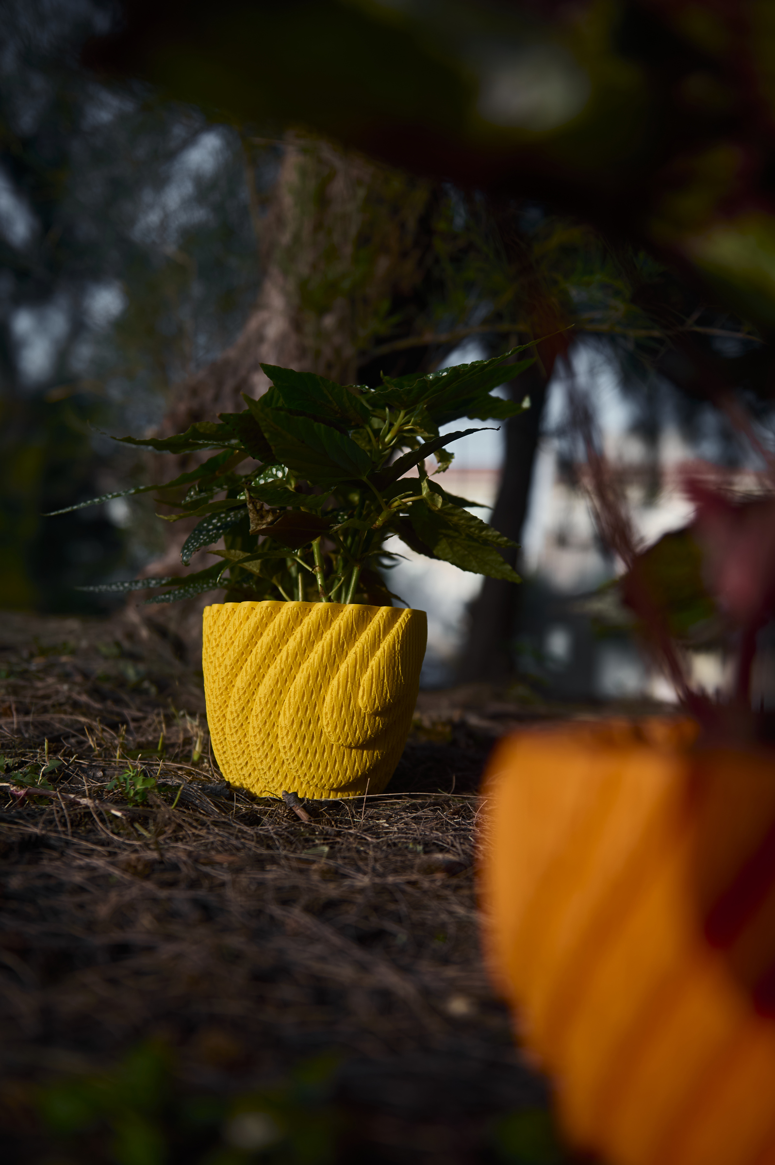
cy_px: 582
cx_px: 388
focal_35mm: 36
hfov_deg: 36.8
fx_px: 1164
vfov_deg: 53.2
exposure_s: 1/400
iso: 100
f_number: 2.8
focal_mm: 36
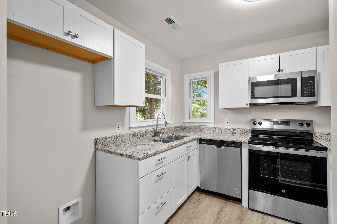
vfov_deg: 73.7
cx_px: 168
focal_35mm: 16
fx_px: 150
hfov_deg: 96.7
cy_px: 112
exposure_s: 1/2
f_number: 8
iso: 400
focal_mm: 16
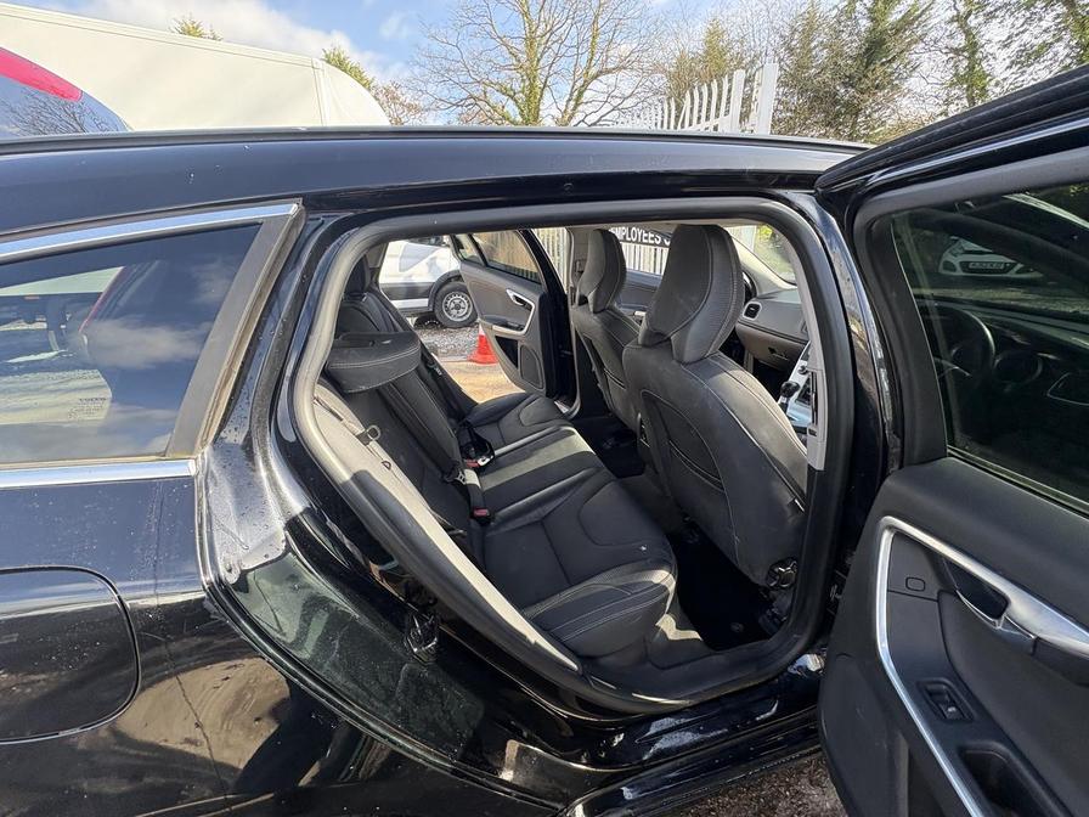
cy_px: 408
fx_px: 440
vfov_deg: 85.7
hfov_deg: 102.1
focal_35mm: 14
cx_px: 544
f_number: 2.2
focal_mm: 2.22
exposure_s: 1/136
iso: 80
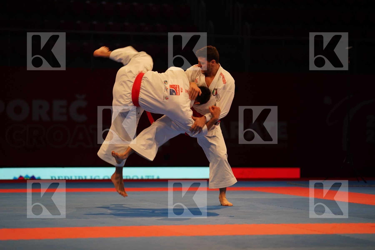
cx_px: 188
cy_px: 125
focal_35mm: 129
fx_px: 1344
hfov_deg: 15.9
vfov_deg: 10.6
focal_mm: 129
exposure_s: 1/250
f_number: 2.8
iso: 800
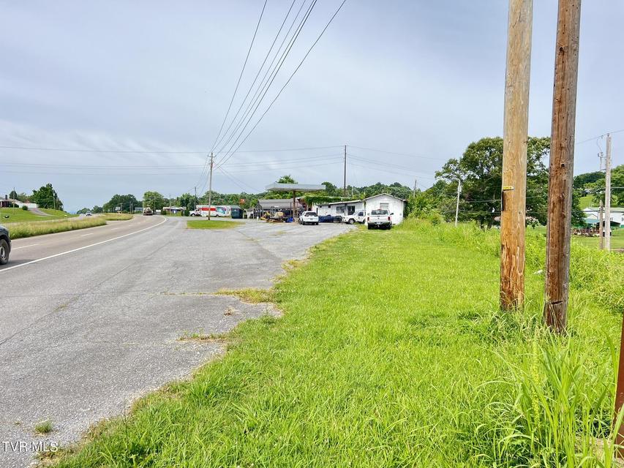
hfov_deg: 67.3
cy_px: 234
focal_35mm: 26
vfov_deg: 53.1
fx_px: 469
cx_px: 312
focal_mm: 5.7
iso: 50
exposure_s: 1/949
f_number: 1.5
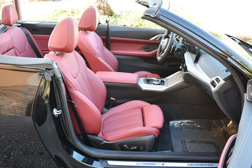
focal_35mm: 36
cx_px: 126
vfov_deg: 36.9
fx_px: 252
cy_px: 84
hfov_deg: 53.1
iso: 800
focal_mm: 18
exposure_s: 1/200
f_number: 3.5
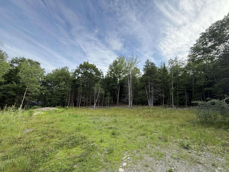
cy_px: 86
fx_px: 93
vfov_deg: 85.7
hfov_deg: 102.1
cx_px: 114
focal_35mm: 14
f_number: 2.2
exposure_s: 1/531
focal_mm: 2.22
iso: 50
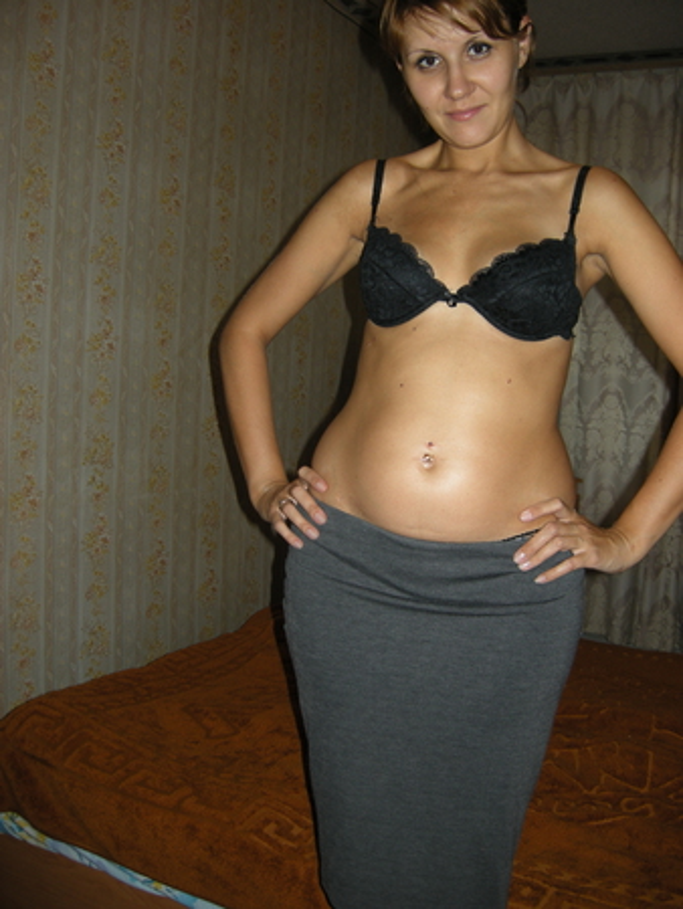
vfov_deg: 52.6
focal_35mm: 35
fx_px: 920
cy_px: 454
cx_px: 342
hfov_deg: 40.7
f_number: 2.7
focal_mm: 7.5
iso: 64
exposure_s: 1/60
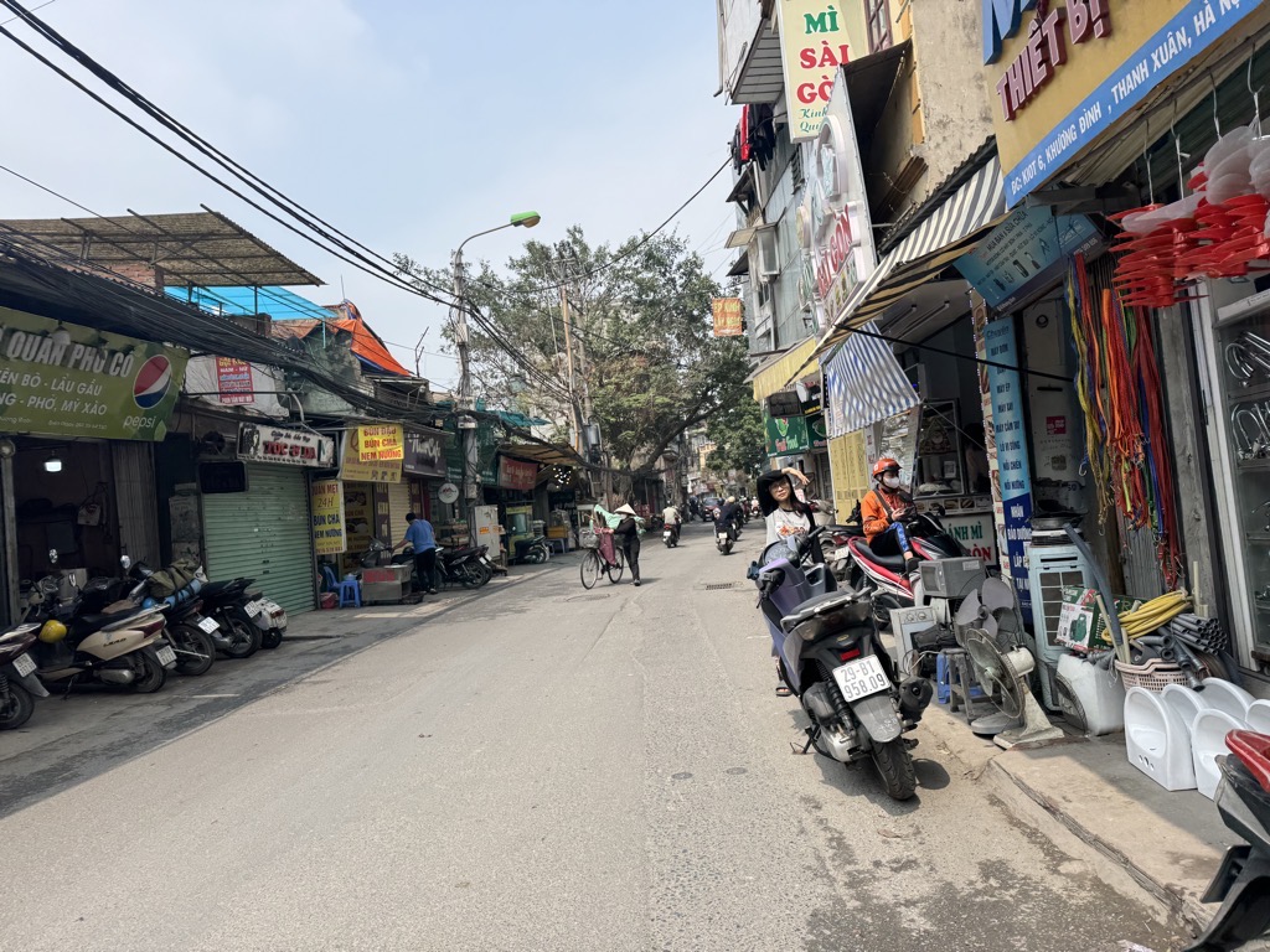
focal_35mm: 24
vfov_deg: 56.8
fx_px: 881
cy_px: 476
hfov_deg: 71.6
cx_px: 635
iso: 80
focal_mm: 6.76
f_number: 1.78
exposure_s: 1/3413
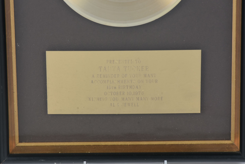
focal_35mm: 210
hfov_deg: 9.8
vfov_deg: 6.6
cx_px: 122
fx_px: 1430
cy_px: 82
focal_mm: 140
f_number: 16
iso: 200
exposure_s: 1/125
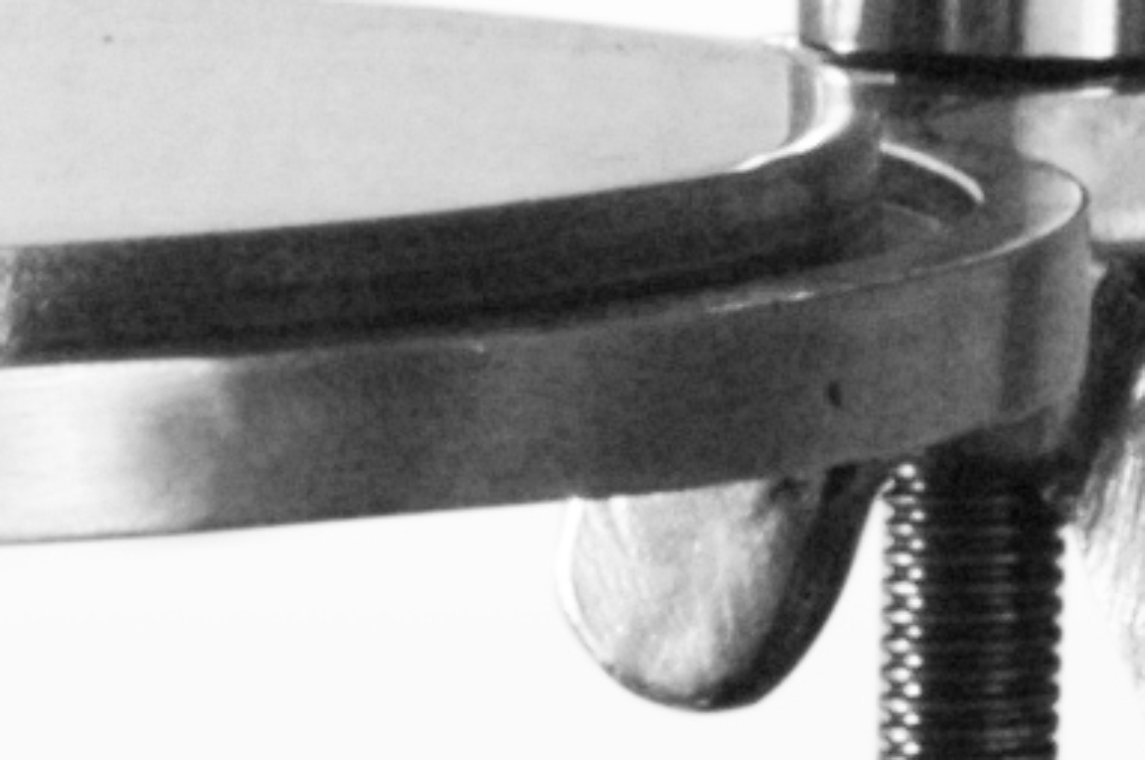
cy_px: -247
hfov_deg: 2.5
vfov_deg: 1.7
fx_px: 26143
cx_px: -1676
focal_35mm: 823
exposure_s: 1/25
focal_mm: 70
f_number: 22
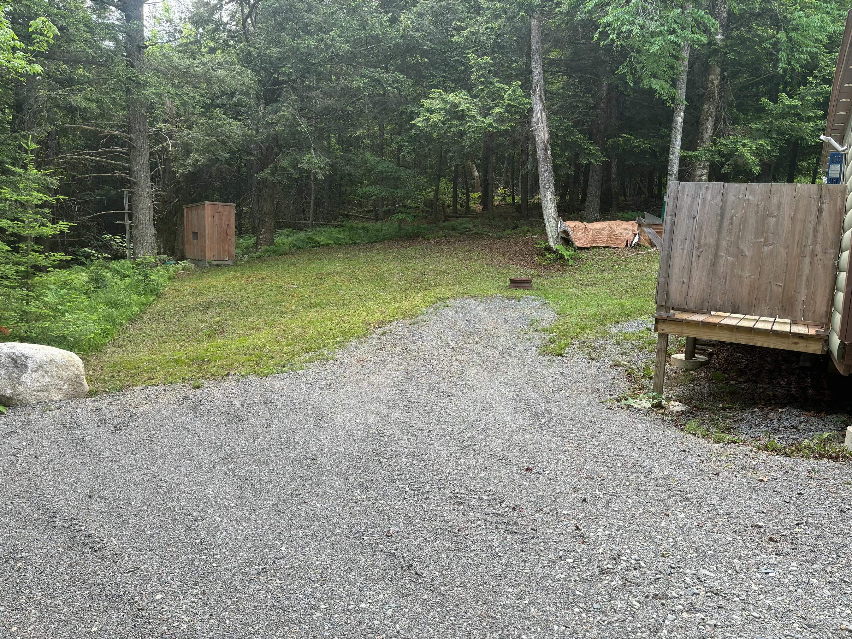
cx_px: 426
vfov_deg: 53.1
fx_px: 640
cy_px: 320
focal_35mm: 26
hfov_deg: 67.3
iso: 40
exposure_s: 1/239
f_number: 1.6
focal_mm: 5.96
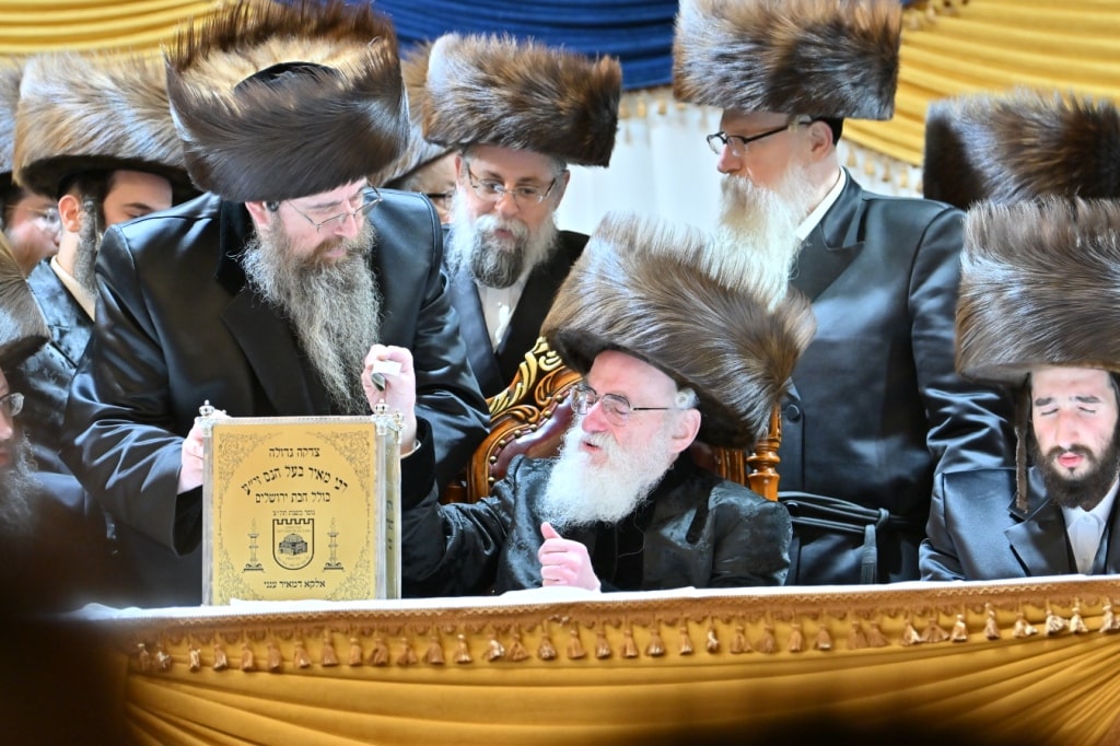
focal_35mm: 202
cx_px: 560
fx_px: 6282
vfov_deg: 6.8
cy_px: 373
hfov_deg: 10.2
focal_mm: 135
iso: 800
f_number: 2.8
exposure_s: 1/200
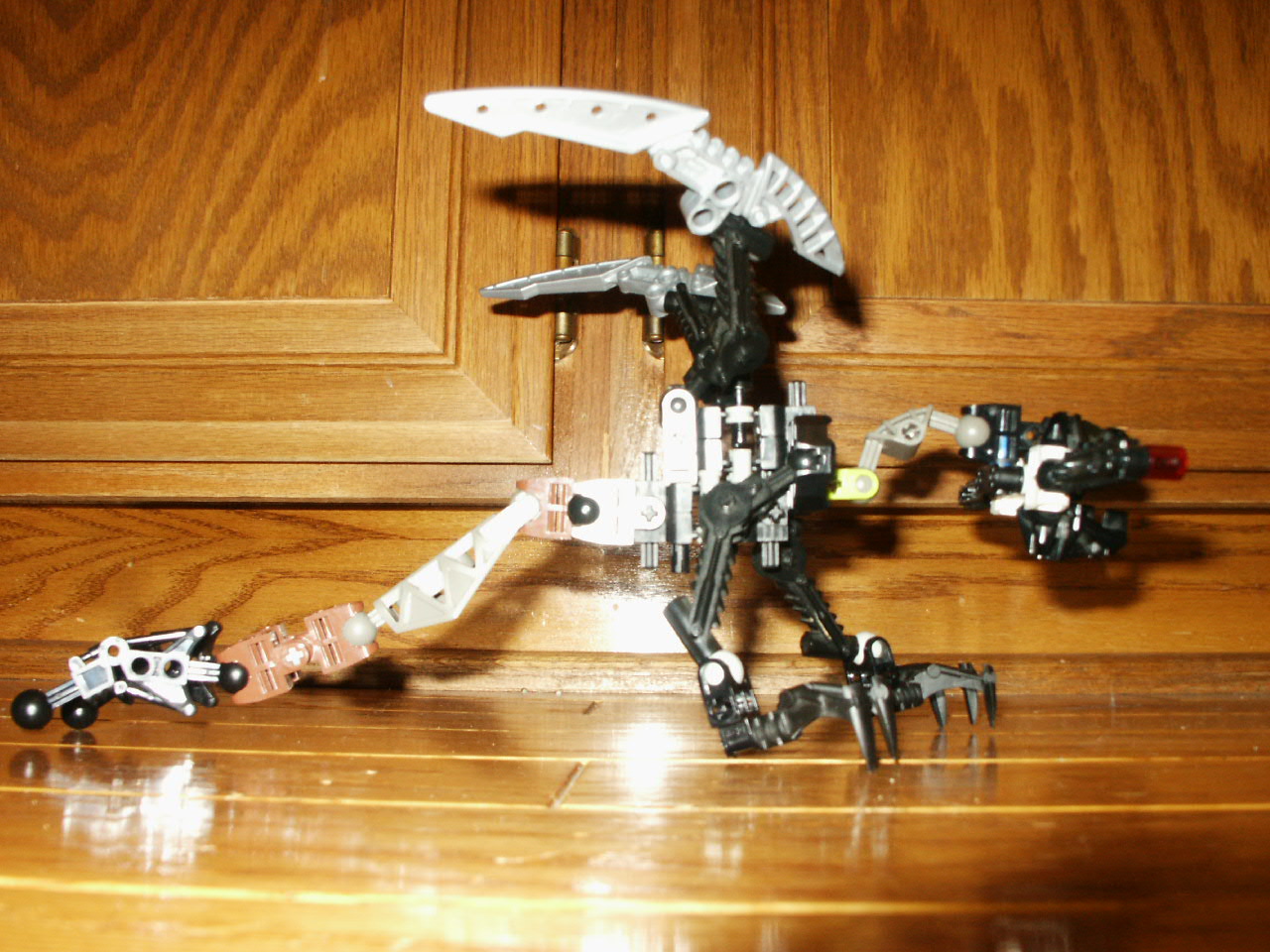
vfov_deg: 40.7
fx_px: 1284
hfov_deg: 52.6
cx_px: 635
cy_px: 476
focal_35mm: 35
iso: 200
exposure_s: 1/45
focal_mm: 7.18
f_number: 6.7
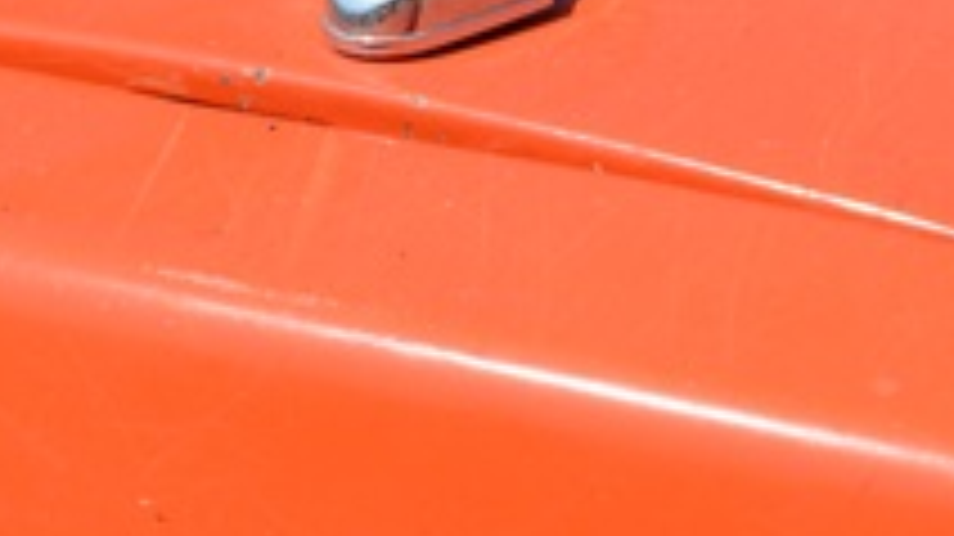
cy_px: 320
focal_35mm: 98
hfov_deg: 21.5
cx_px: 788
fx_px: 2478
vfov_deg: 12.3
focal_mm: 22
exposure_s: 1/250
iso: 100
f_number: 8
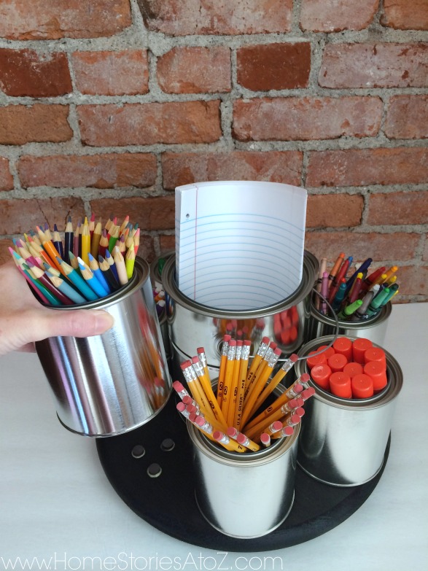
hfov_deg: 46.8
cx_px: 214
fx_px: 495
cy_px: 286
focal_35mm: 30
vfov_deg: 60.0
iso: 80
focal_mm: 4.12
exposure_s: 1/30
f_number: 2.2
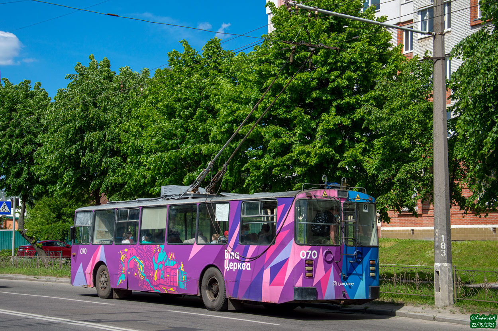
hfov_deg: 31.9
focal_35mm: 63
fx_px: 871
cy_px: 166
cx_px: 249
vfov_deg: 21.5
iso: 100
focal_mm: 42
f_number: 9
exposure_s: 1/800
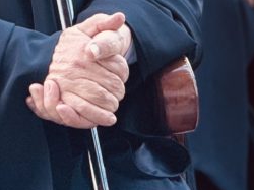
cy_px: -115
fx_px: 3607
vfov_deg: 3.0
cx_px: 48
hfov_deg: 4.0
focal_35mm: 492
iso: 100
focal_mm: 15.66
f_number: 2.8
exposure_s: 1/99
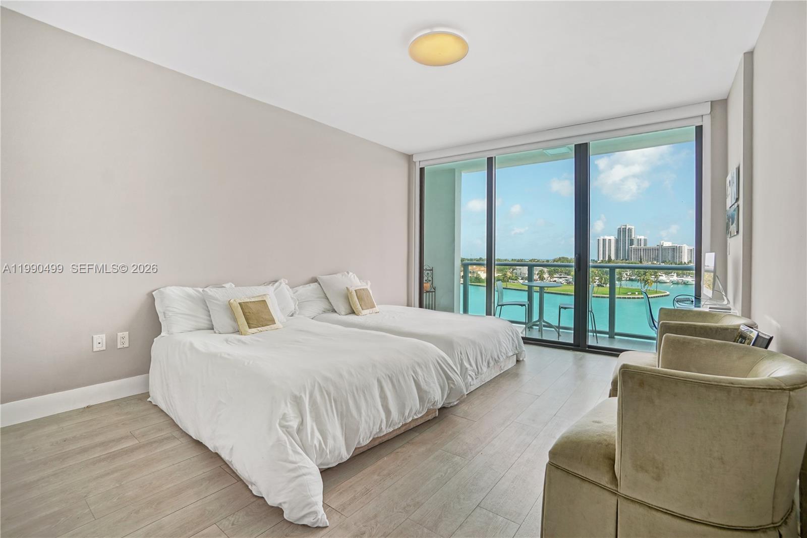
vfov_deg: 77.3
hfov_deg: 100.4
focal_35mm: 15
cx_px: 404
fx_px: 336
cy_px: 269
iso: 125
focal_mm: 10
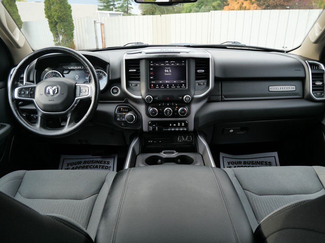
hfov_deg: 71.6
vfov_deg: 56.8
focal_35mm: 24
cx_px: 162
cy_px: 122
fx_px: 225
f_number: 3.5
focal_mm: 12
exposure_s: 1/125
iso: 200
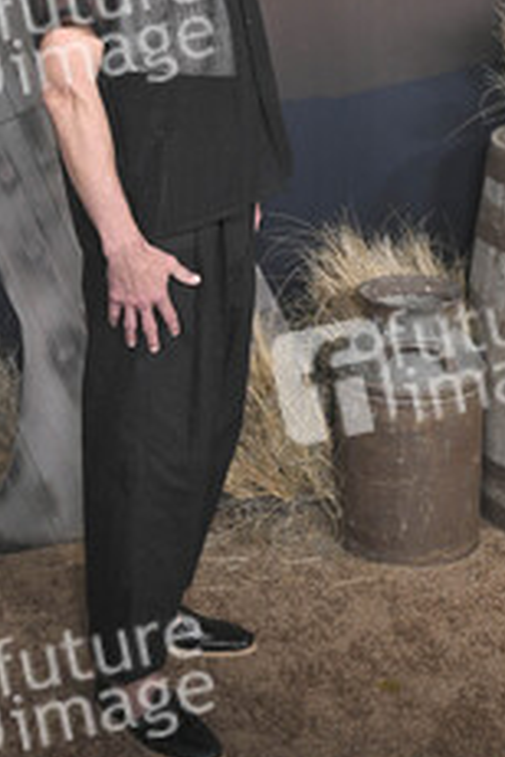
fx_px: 1494
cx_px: 141
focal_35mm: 71
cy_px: 203
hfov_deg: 19.1
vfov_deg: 28.1
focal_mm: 41
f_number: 5.6
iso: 1600
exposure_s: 1/320
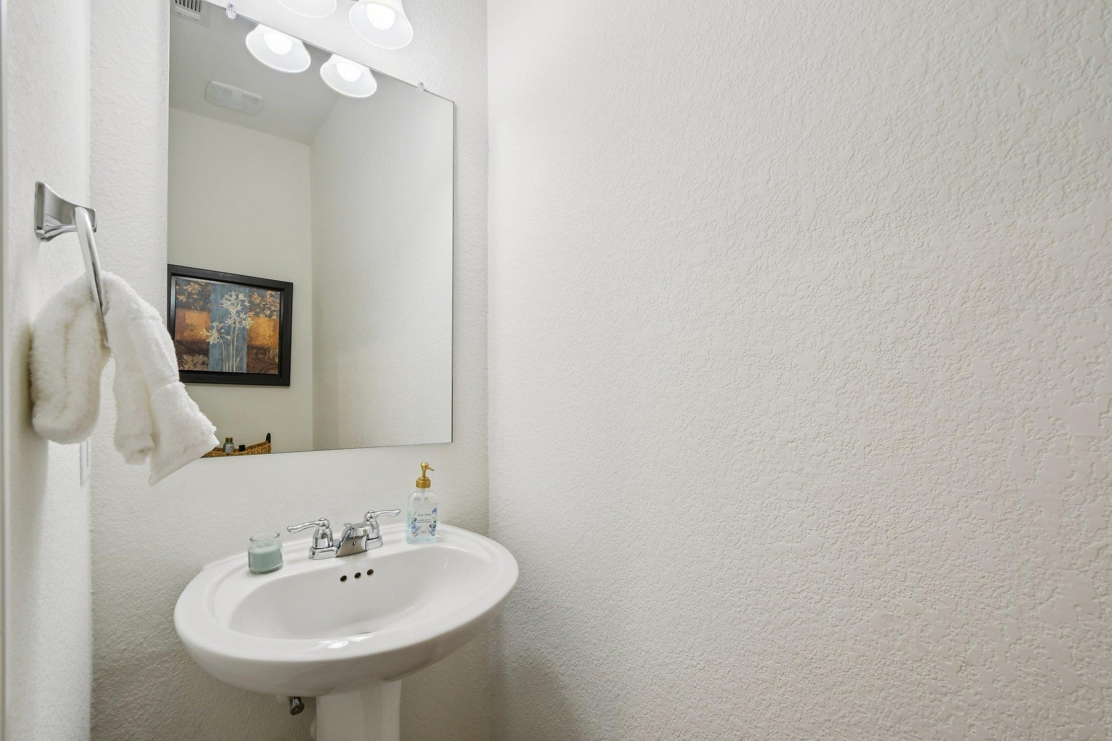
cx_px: 556
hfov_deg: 100.4
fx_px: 463
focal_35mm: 15
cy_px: 370
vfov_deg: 77.3
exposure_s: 1/60
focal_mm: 10
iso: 400
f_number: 8
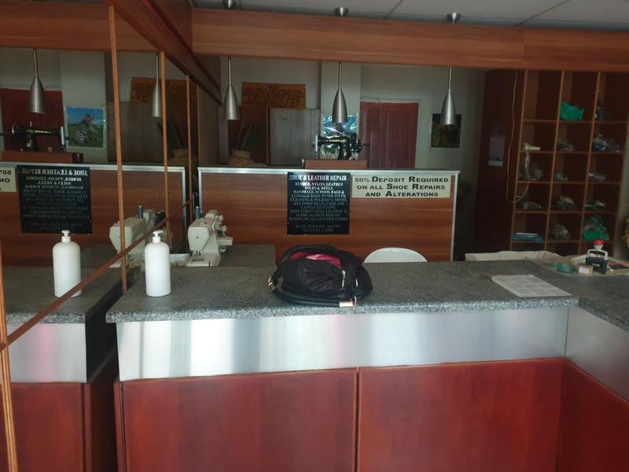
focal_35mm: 26
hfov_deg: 67.3
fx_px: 472
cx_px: 314
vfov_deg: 53.1
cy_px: 236
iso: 320
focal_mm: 4.3
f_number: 1.5
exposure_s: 1/10
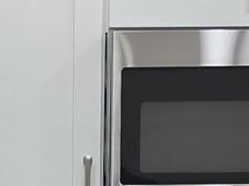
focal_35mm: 161
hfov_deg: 12.2
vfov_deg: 8.7
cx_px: 46
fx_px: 1156
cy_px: 359
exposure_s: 1/120
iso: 100
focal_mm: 6.3
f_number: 1.7
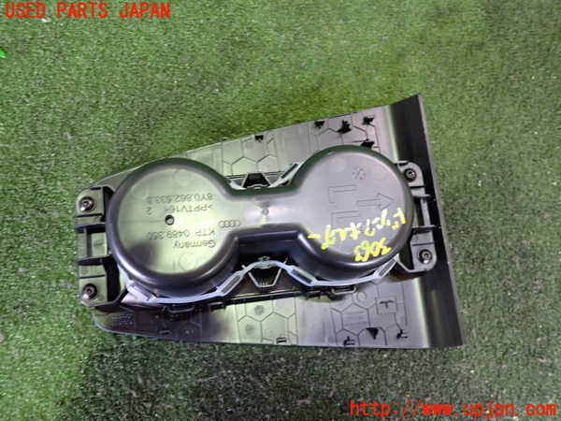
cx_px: 280
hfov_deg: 60.0
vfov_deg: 46.8
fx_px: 486
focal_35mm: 30
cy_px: 210
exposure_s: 1/30
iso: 500
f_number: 2.3
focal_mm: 5.4
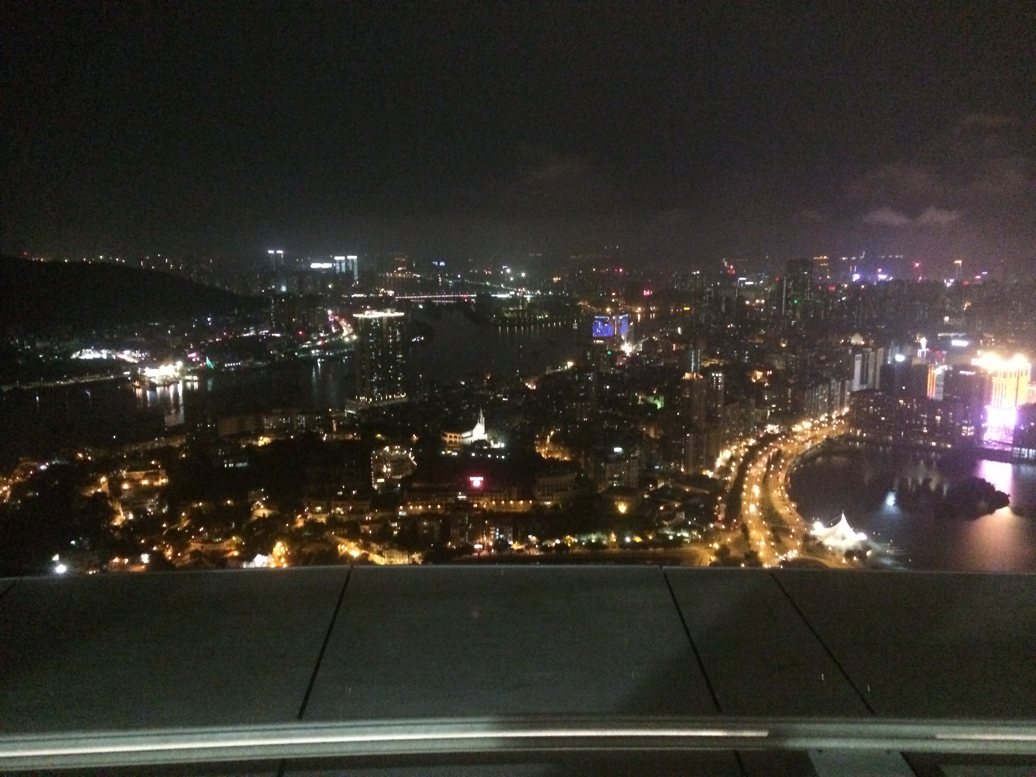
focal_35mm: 30
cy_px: 388
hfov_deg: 60.0
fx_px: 898
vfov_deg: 46.8
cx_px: 518
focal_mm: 4.12
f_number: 2.2
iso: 1250
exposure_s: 1/15
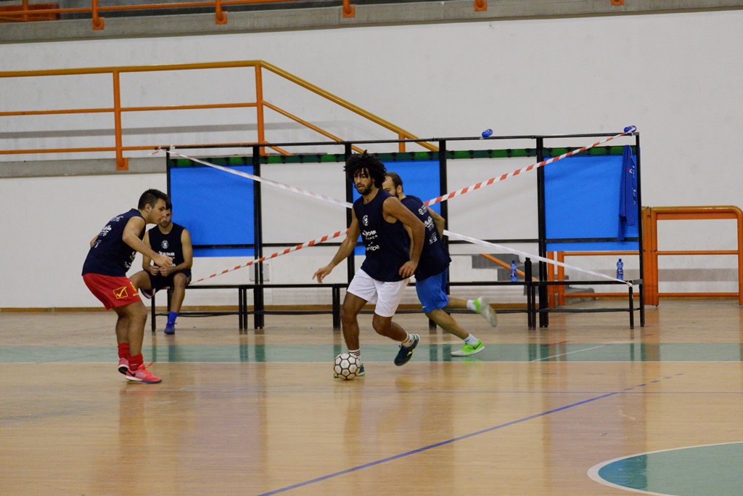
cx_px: 372
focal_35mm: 126
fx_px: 2601
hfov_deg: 16.3
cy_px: 248
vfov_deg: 10.9
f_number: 5.2
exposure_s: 1/280
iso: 6400
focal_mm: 84.8
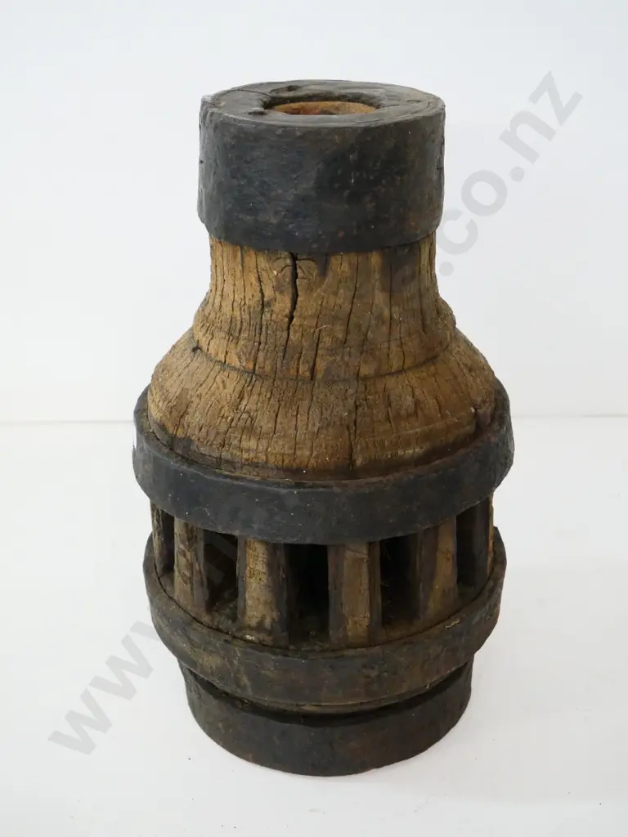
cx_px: 314
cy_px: 418
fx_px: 1064
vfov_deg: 42.9
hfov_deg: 32.9
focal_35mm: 44
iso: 3200
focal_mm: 22
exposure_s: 1/80
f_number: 5.6
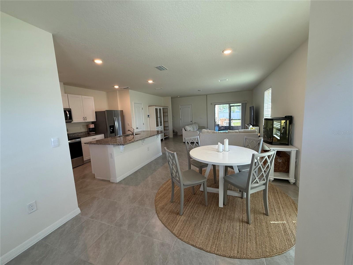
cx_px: 176
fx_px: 143
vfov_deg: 85.7
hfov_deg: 102.1
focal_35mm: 14
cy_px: 132
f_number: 2.2
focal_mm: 2.22
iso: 160
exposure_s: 1/120
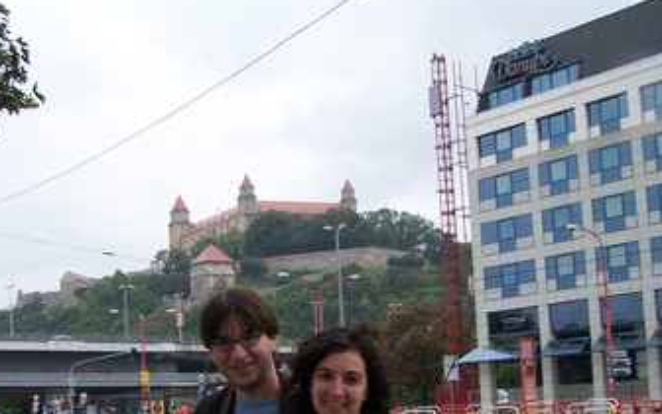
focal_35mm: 54
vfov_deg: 23.7
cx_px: 325
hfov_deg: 37.5
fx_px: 974
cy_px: 323
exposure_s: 1/250
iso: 80
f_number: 2.8
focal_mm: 6.3
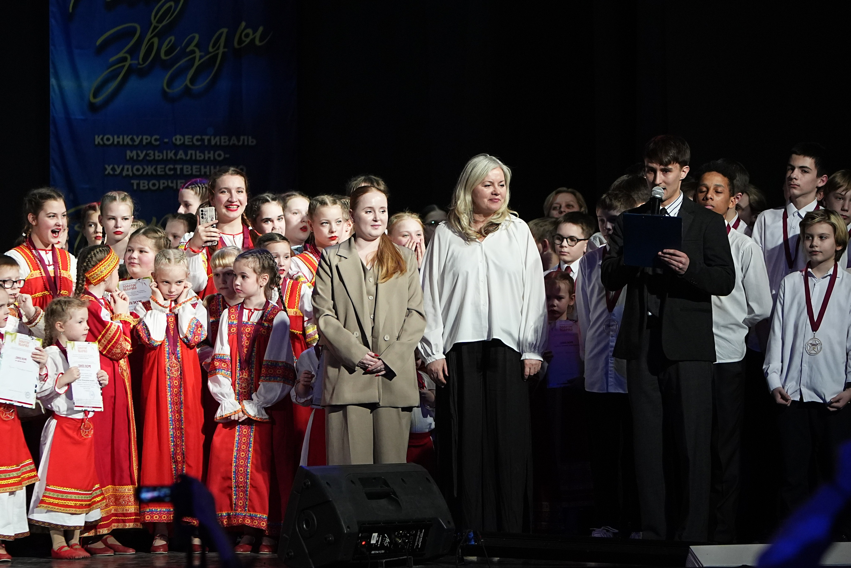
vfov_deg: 8.3
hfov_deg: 12.5
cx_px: 426
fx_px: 3900
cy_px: 284
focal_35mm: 165
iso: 2500
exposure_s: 1/400
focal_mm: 110
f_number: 3.2
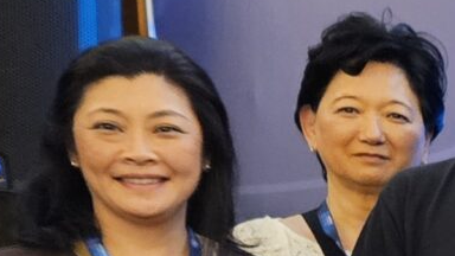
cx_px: 1179
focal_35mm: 167
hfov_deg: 10.6
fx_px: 2015
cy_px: 590
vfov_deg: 6.9
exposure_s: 1/30
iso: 640
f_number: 1.8
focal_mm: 5.4
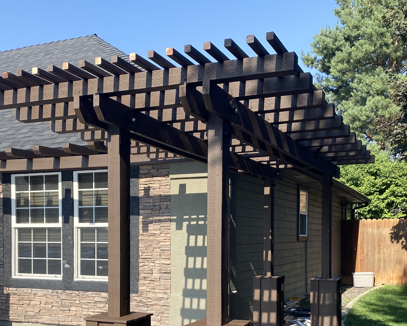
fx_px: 554
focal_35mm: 46
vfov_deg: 32.0
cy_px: 255
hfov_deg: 40.1
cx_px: 154
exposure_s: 1/1232
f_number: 1.8
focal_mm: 4.25
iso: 32
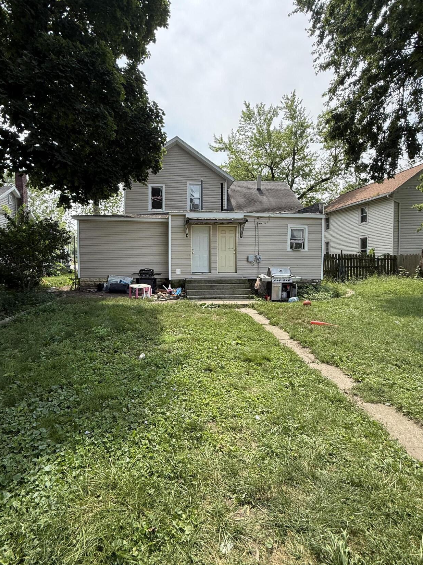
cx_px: 199
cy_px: 269
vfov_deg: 91.0
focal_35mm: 17
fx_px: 277
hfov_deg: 74.7
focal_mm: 2.22
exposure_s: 1/531
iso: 50
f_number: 2.2
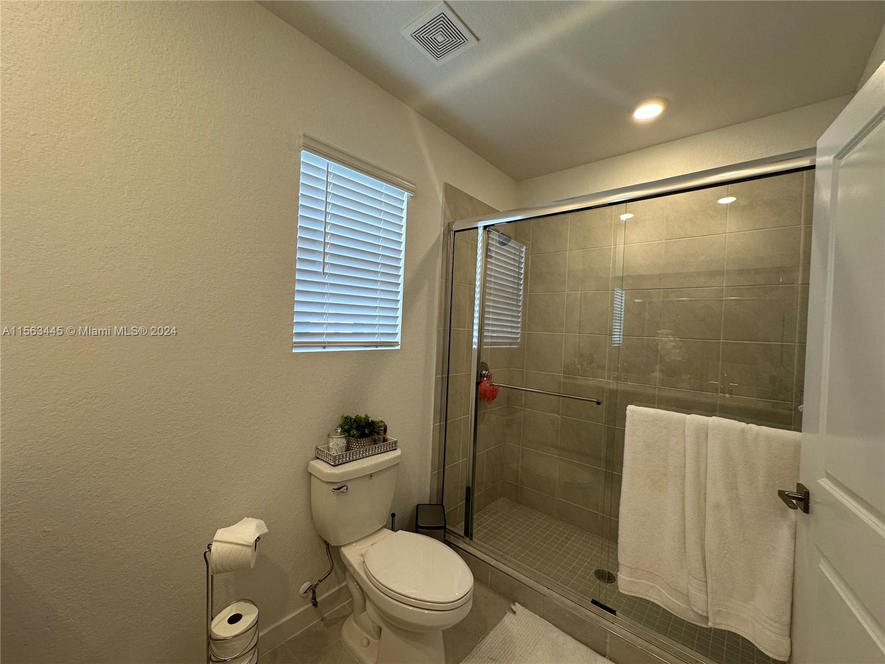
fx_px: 358
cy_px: 332
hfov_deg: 102.1
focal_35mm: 14
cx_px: 442
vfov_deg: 85.7
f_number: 2.2
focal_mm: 2.22
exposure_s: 1/120
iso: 100
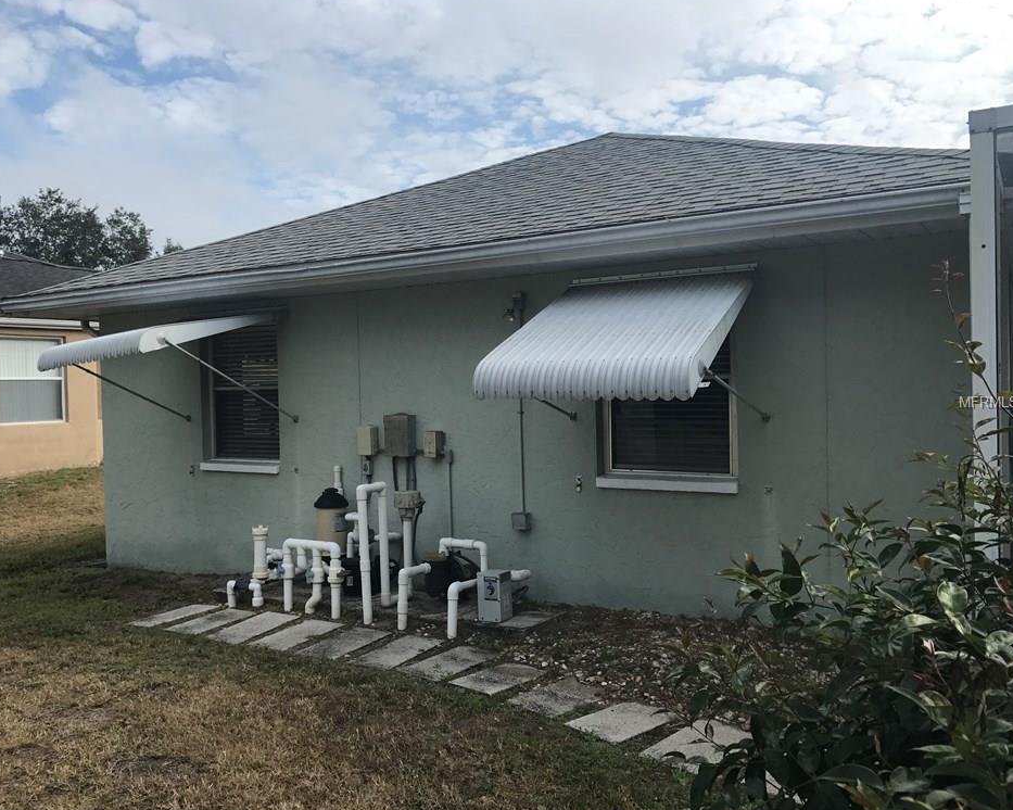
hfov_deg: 58.7
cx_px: 469
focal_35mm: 30
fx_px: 899
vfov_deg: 48.5
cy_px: 403
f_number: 1.8
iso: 20
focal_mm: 3.99
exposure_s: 1/1709
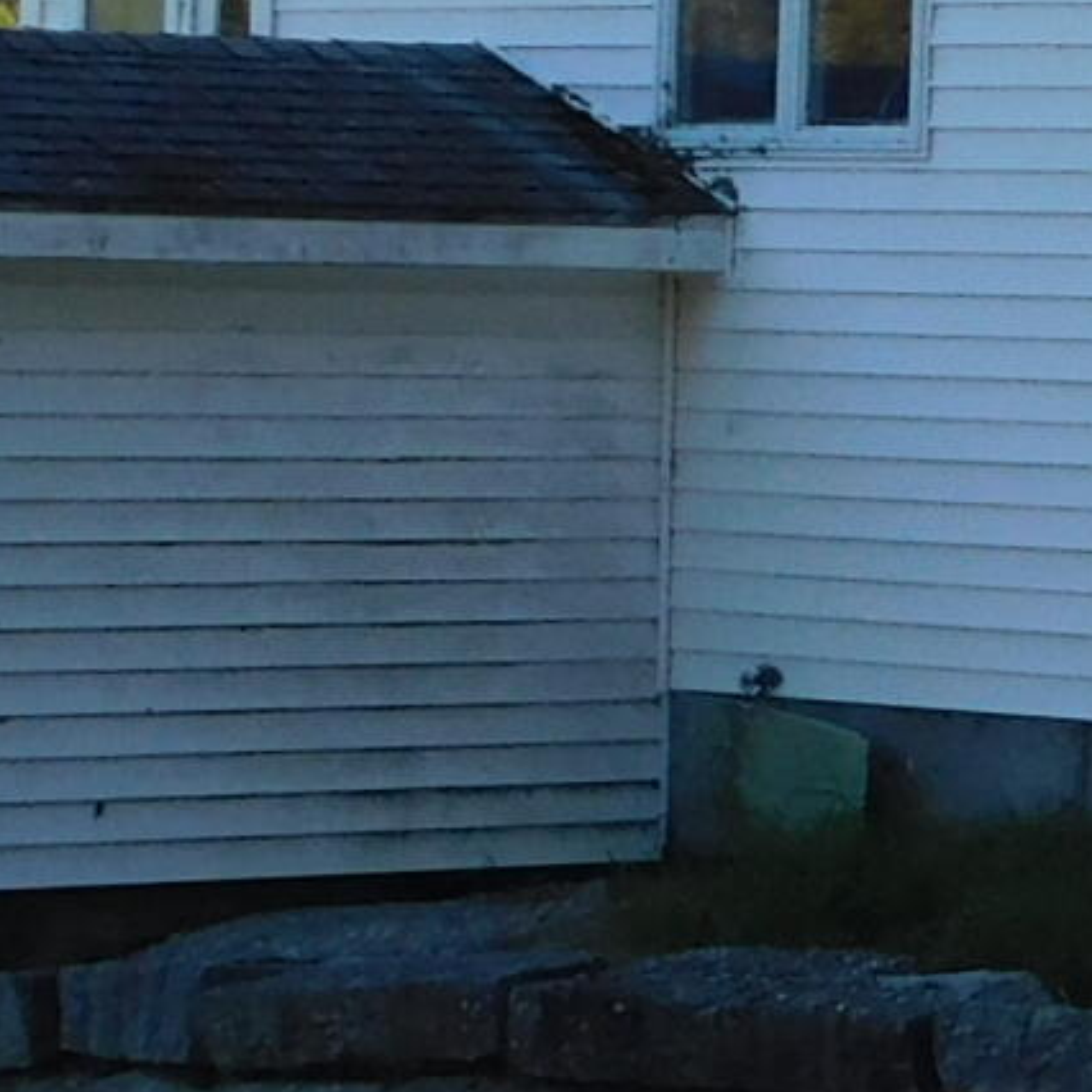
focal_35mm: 224
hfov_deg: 7.4
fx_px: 7995
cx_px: 2507
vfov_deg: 7.8
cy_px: 44
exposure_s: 1/500
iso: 125
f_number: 3.5
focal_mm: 6.3
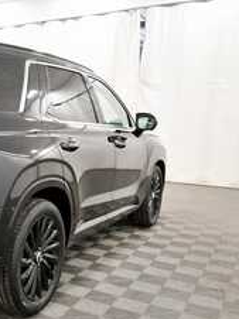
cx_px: -42
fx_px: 424
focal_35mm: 46
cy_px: 187
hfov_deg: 27.8
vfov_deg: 41.1
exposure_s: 1/125
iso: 2000
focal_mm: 18
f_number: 5.3
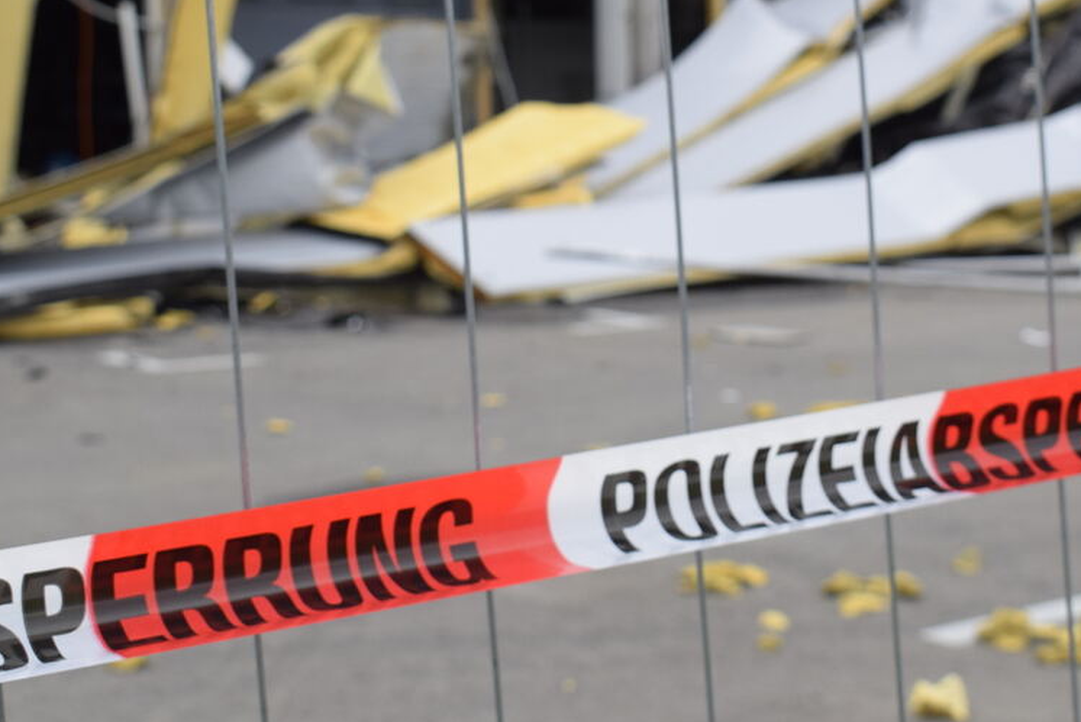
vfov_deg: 16.6
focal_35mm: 82
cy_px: 159
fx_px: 2463
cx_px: 670
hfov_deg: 24.7
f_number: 7.1
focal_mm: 34
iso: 400
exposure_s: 1/200
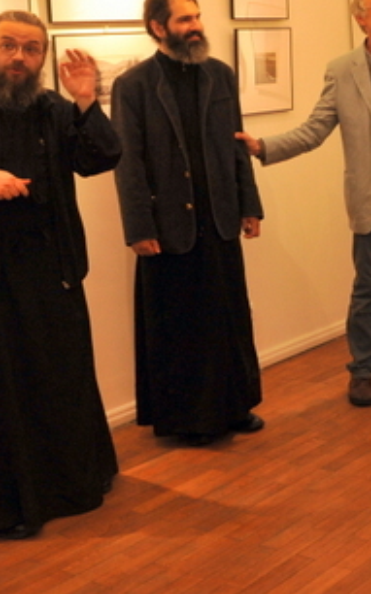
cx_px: 563
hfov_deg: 18.0
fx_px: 1036
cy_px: 218
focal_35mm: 64
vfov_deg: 31.8
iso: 1600
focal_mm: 24
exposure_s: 1/100
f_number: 5
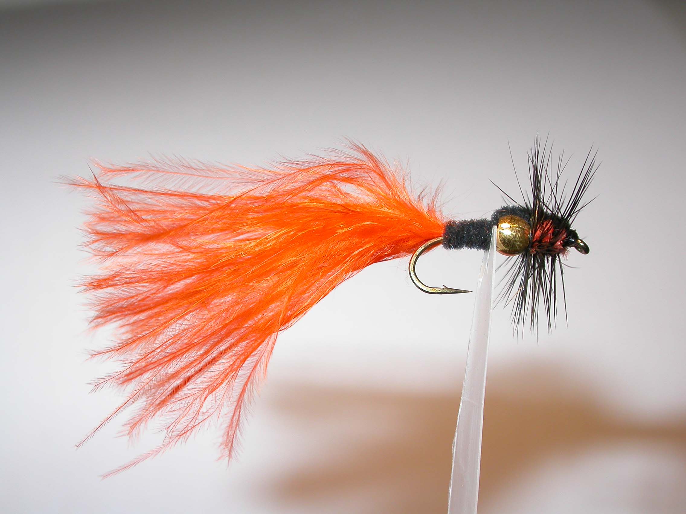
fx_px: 1169
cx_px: 343
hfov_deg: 32.7
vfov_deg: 24.8
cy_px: 257
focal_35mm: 59
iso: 100
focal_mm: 12.2
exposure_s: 1/172
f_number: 4.4
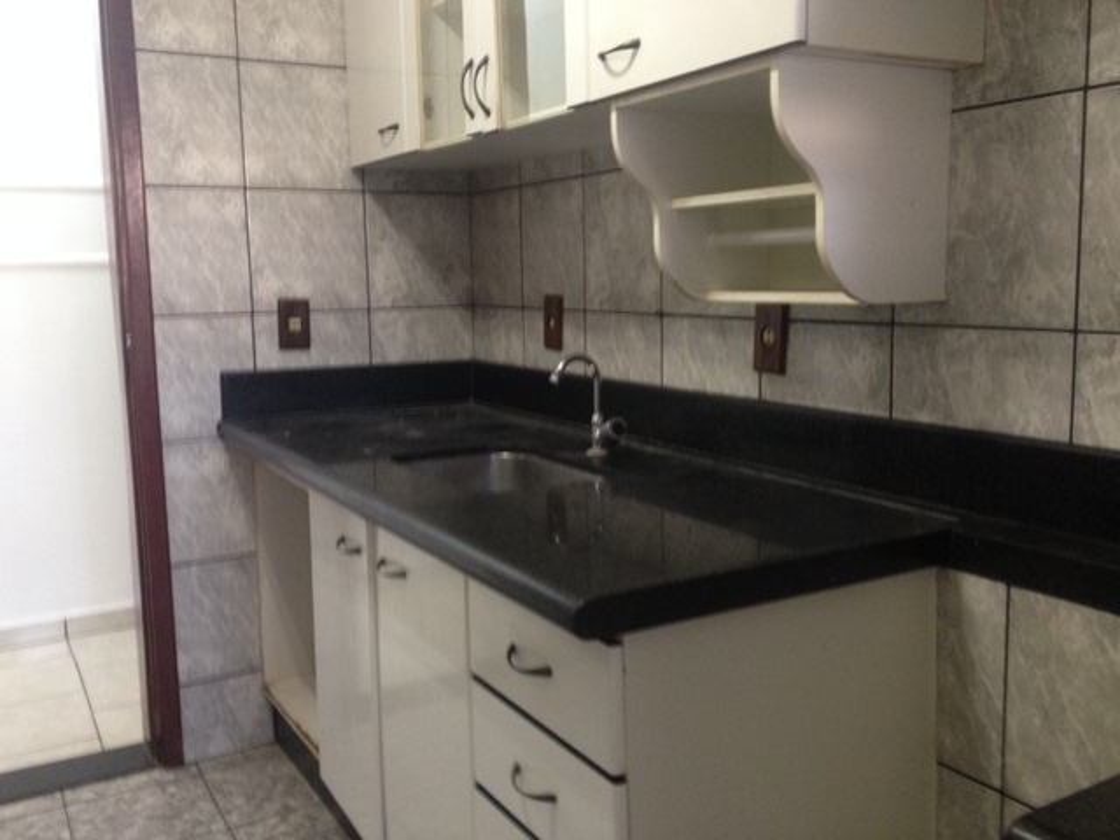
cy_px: 420
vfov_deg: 40.7
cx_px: 560
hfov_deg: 52.6
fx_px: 1132
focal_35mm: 35
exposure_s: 1/20
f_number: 2.4
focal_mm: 4.28
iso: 200
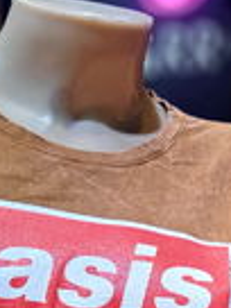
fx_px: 836
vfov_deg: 17.7
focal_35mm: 94
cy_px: 520
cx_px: 138
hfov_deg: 15.7
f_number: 1.8
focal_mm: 5.23
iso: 100
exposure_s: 1/50
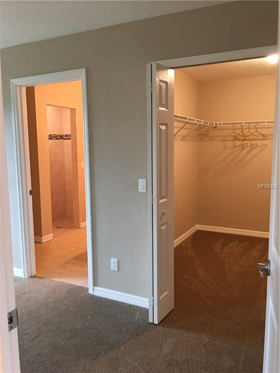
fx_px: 313
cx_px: 140
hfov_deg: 48.2
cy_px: 186
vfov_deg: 61.7
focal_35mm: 29
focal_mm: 4.15
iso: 80
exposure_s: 1/15
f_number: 2.2
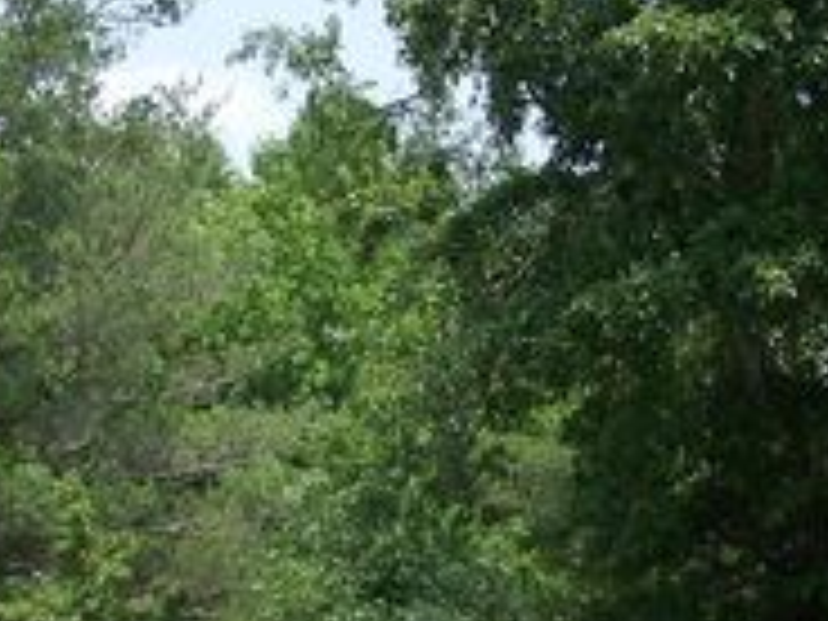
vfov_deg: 15.0
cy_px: 457
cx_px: 410
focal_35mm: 98
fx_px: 2344
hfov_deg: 20.0
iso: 64
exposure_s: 1/500
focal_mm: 5.85
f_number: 2.8
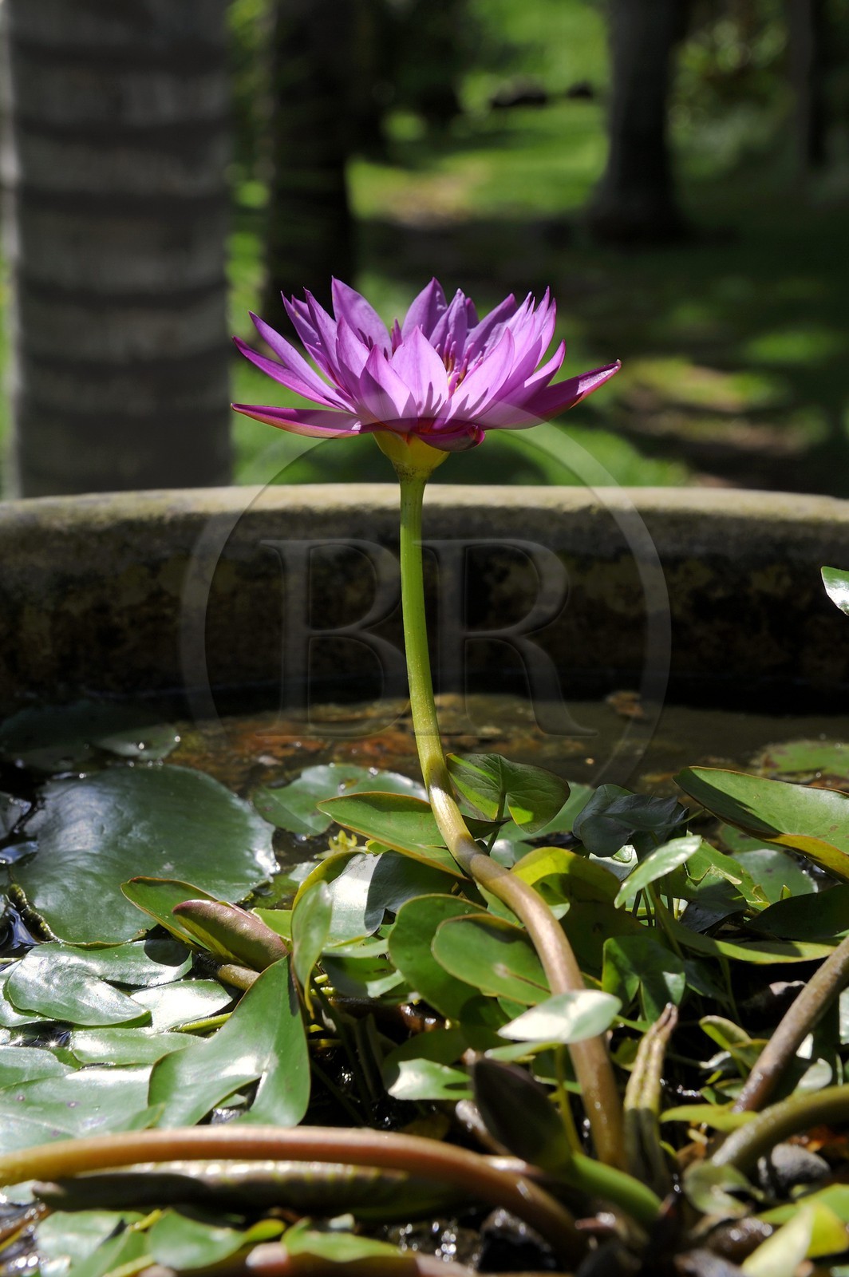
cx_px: 424
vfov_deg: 34.5
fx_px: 2055
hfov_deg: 23.3
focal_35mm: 58
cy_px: 638
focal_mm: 58
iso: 200
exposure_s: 1/160
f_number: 13
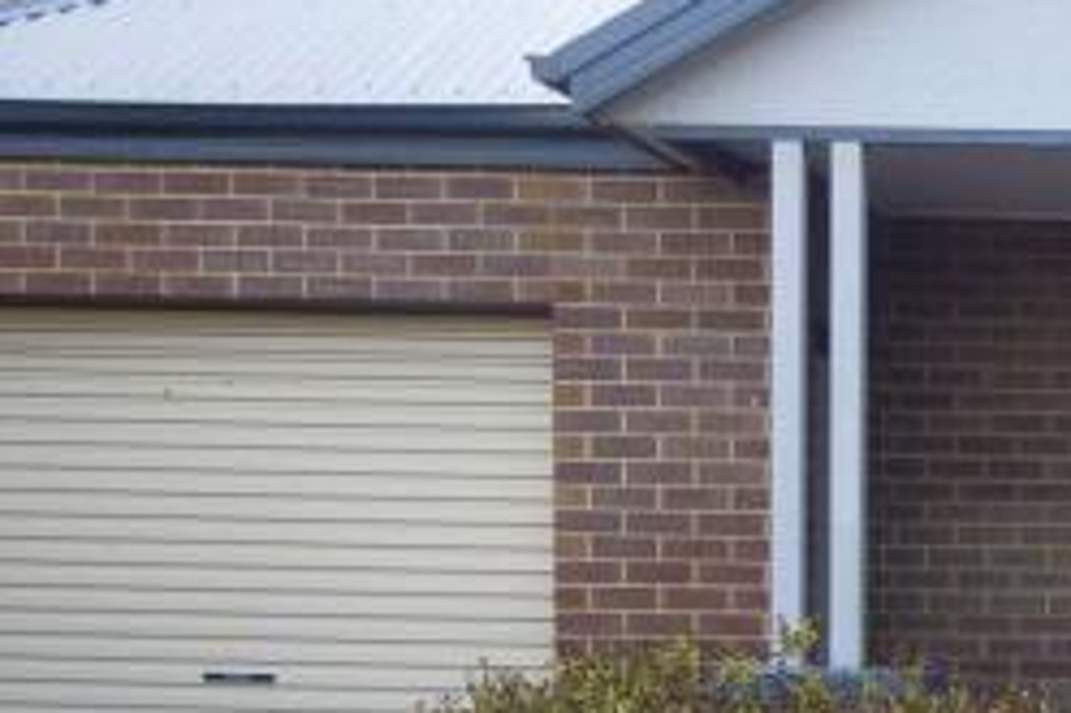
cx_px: 1511
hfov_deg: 21.2
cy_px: 804
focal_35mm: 84
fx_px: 2497
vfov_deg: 15.8
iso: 100
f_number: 3.1
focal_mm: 4.5
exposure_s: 1/125
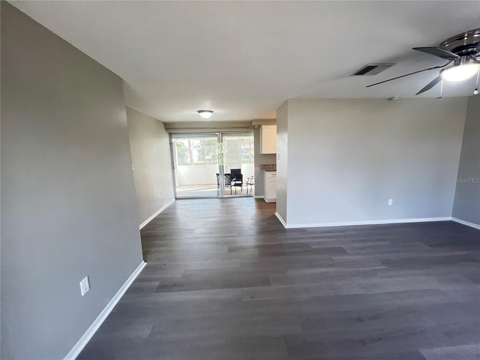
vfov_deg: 89.9
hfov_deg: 106.2
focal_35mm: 13
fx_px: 180
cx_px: 240
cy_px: 180
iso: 250
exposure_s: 1/120
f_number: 1.8
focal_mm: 1.57
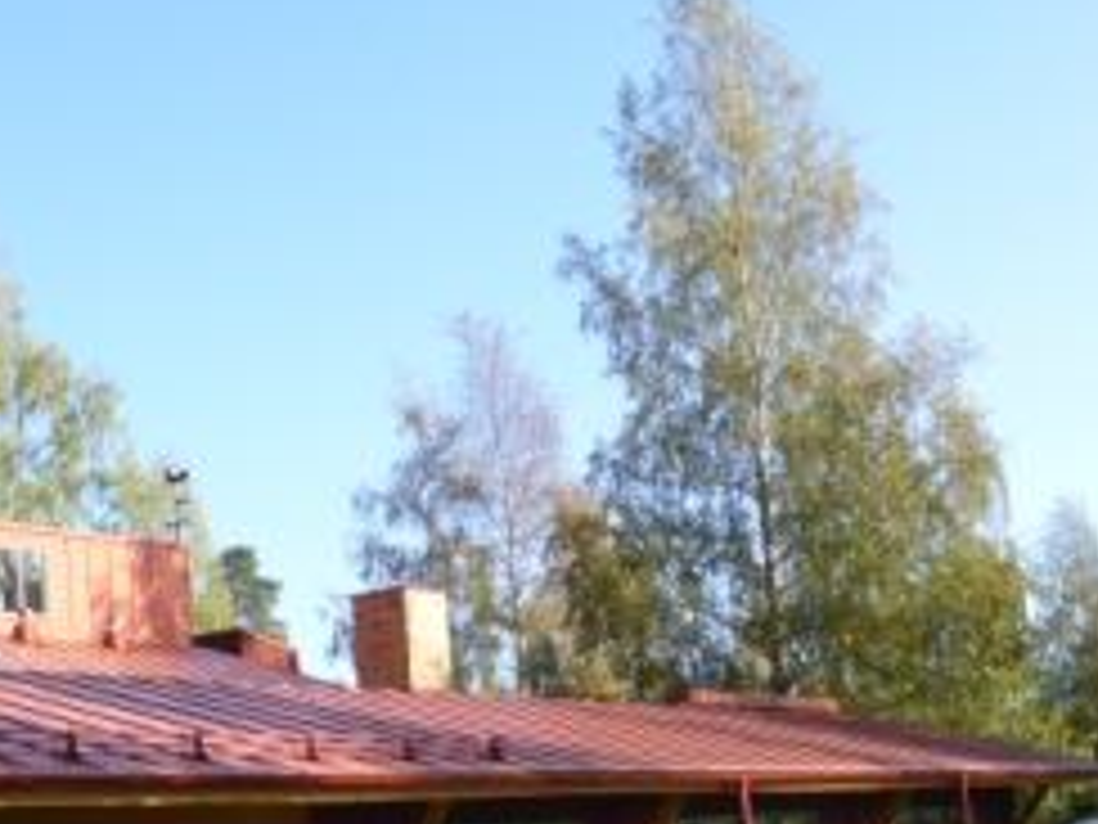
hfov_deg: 33.4
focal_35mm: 55
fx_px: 1745
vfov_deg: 25.7
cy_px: 738
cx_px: 140
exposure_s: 1/400
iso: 100
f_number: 3.6
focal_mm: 5.4
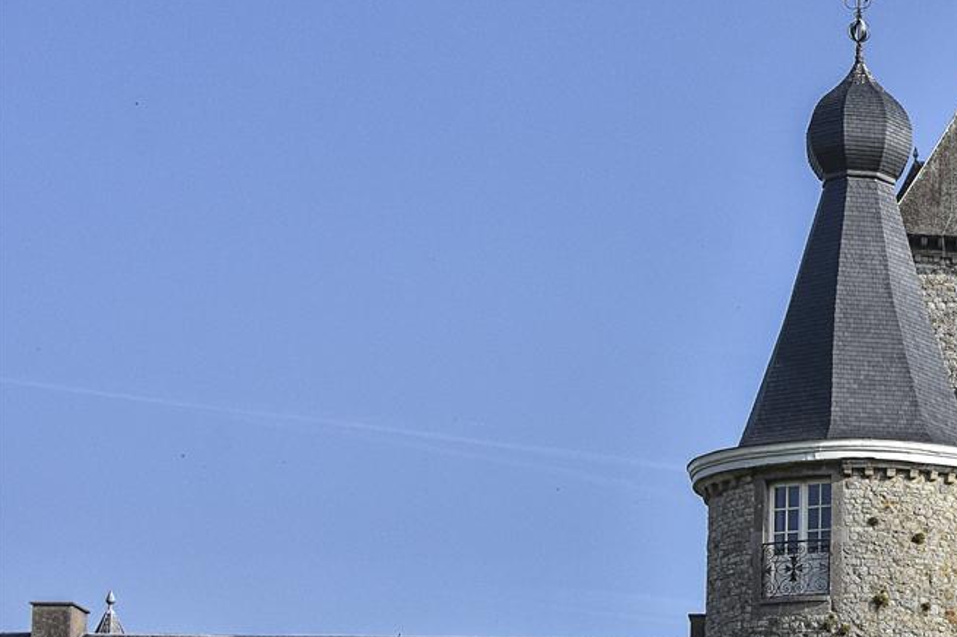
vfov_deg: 13.6
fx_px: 2663
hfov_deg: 19.1
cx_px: 1179
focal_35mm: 100
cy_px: 361
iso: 200
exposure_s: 1/320
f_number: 10
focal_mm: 27
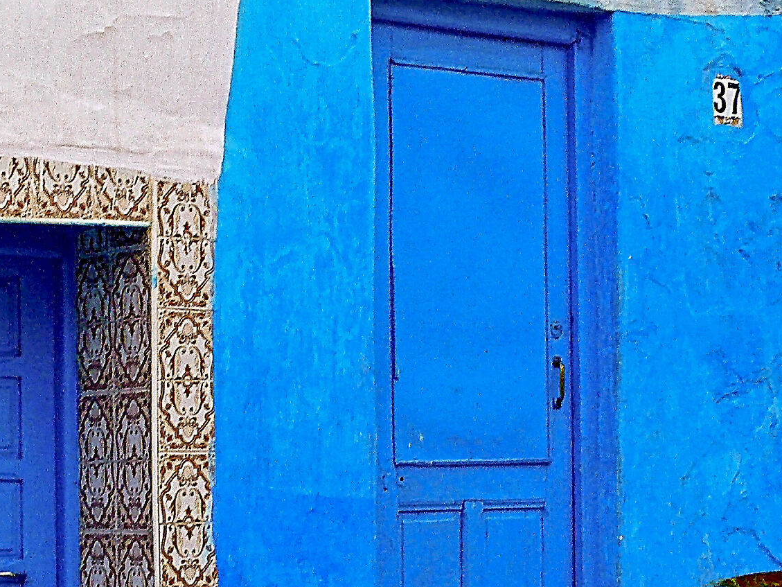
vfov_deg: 14.4
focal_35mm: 102
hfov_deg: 19.2
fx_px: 2304
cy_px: 473
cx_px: 307
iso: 200
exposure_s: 1/13
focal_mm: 10.1
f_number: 3.2
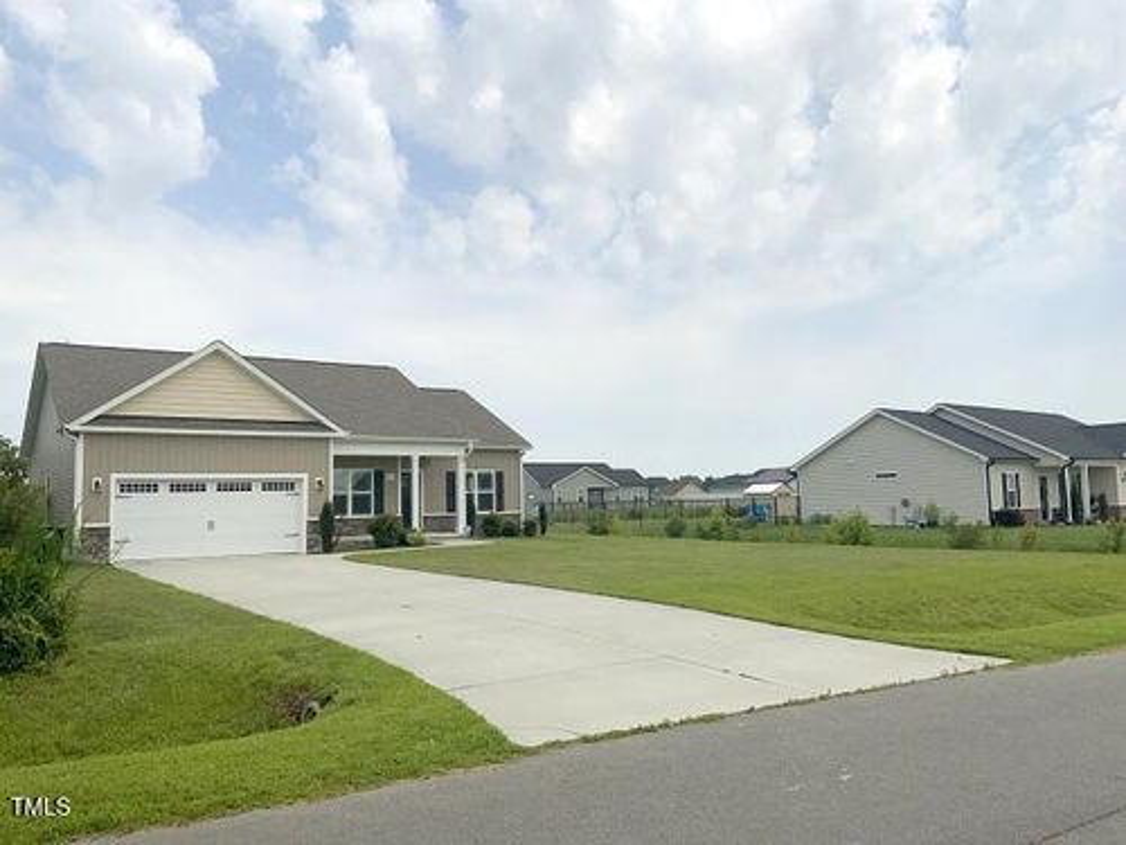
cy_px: 422
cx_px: 563
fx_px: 943
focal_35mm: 29
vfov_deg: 48.2
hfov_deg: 61.7
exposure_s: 1/4405
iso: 20
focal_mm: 3
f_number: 1.8
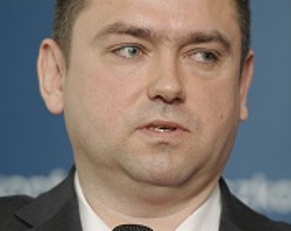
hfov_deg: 3.0
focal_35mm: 637
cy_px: 88
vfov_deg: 2.4
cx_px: 159
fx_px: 5477
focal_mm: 200
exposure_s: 1/125
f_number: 2.8
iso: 800
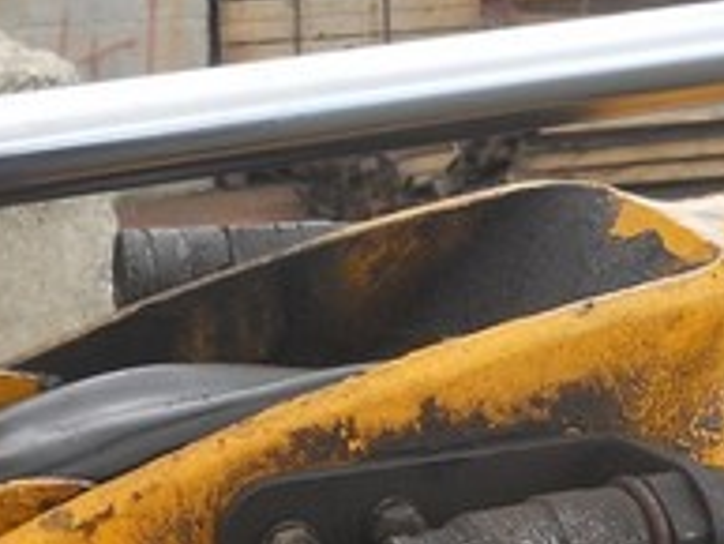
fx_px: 1758
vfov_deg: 17.6
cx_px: 124
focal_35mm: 84
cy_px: 233
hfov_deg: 22.9
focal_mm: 4.9
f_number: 3.2
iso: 80
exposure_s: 1/200
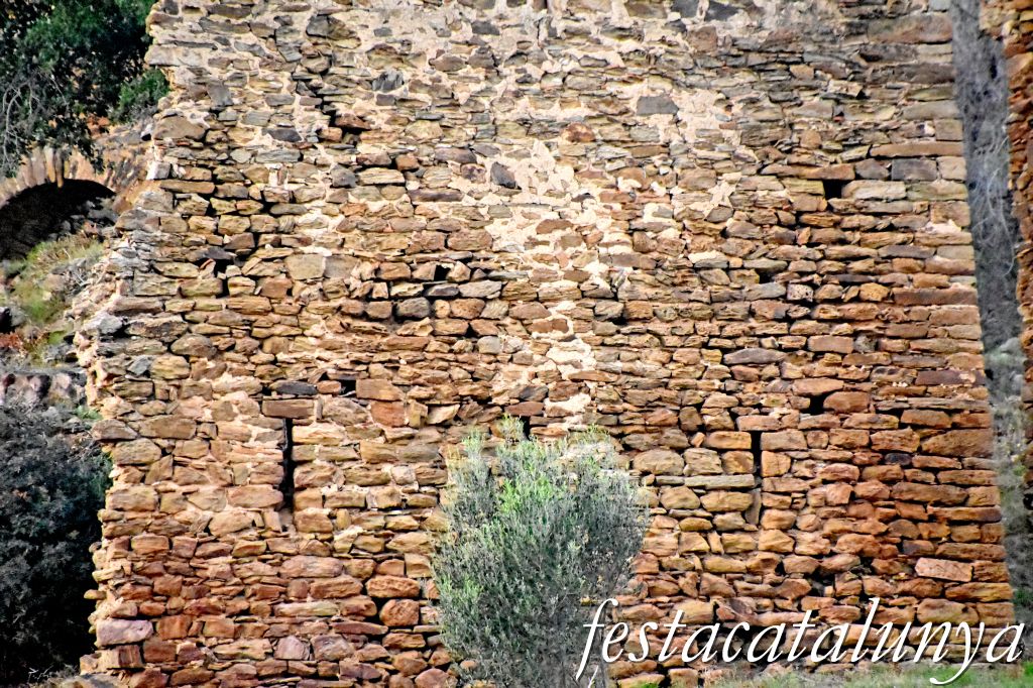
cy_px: 344
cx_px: 516
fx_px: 12908
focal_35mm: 450
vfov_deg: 3.1
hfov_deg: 4.6
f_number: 9
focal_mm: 300
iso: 20000
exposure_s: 1/1250
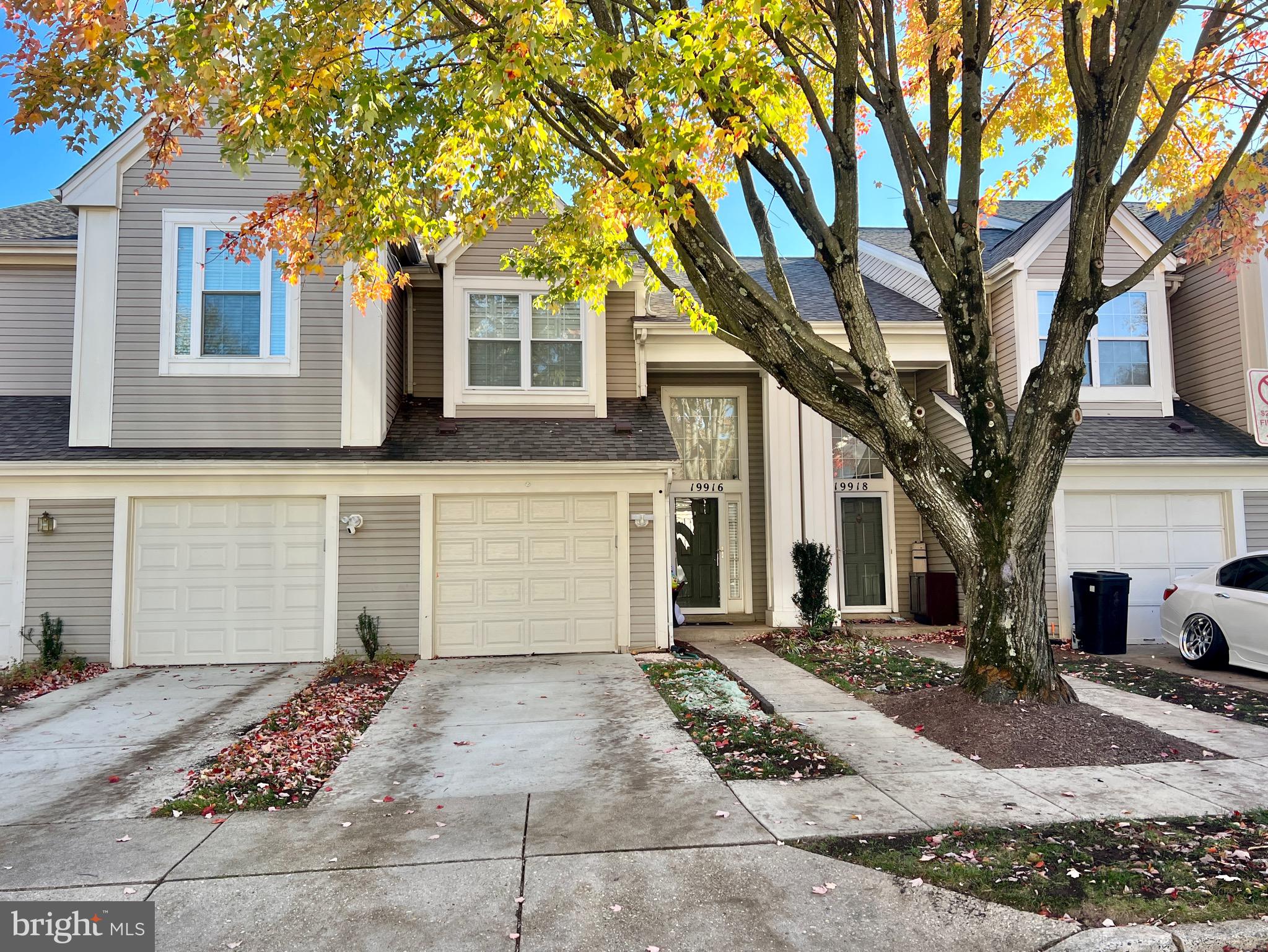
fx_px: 953
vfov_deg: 53.1
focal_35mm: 26
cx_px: 634
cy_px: 476
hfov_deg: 67.3
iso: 50
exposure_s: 1/575
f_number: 1.5
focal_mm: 5.7
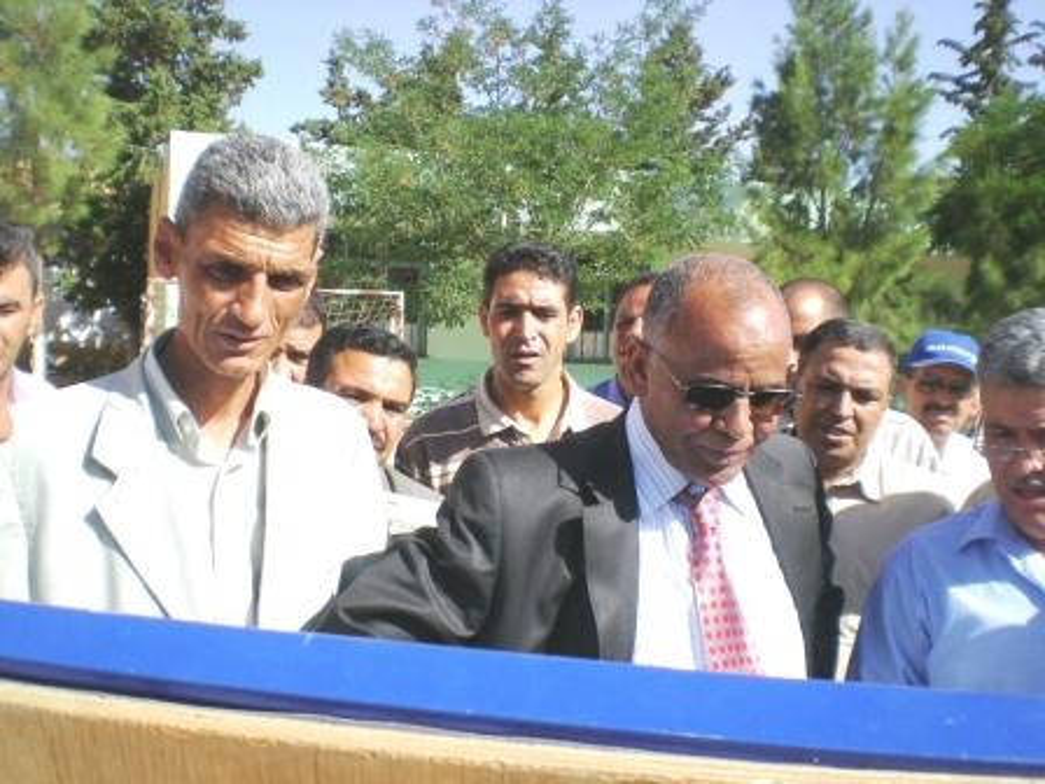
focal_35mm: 38
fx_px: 1147
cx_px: 522
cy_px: 392
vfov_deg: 37.7
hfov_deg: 49.0
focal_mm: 6.3
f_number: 4.6
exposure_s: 1/380
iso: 50
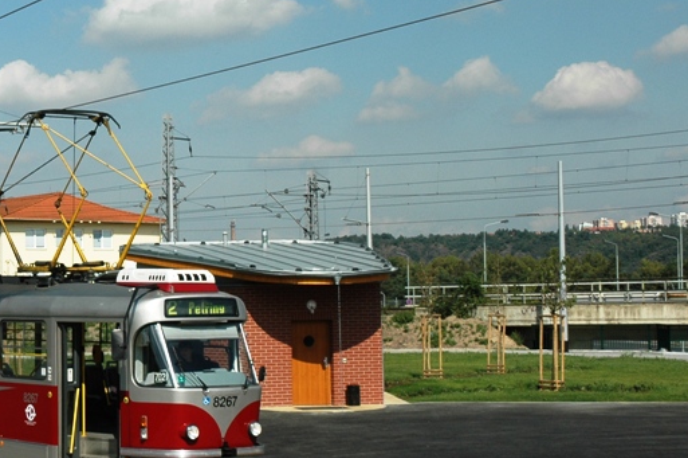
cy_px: 219
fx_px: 1718
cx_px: 40
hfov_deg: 22.0
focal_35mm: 90
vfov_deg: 15.2
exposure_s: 1/1000
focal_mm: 31
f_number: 7.1
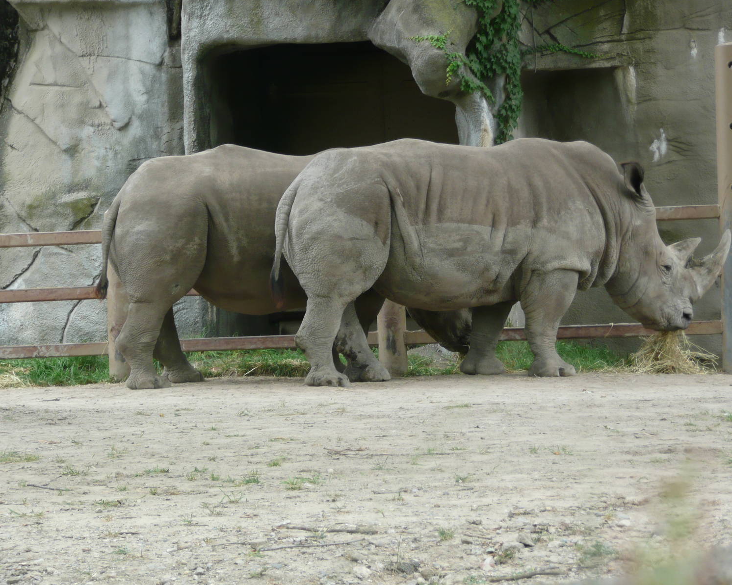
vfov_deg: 8.7
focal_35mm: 178
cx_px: 392
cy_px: 291
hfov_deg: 10.8
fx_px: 3856
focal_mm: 27.9
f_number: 4.8
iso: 100
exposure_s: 1/60
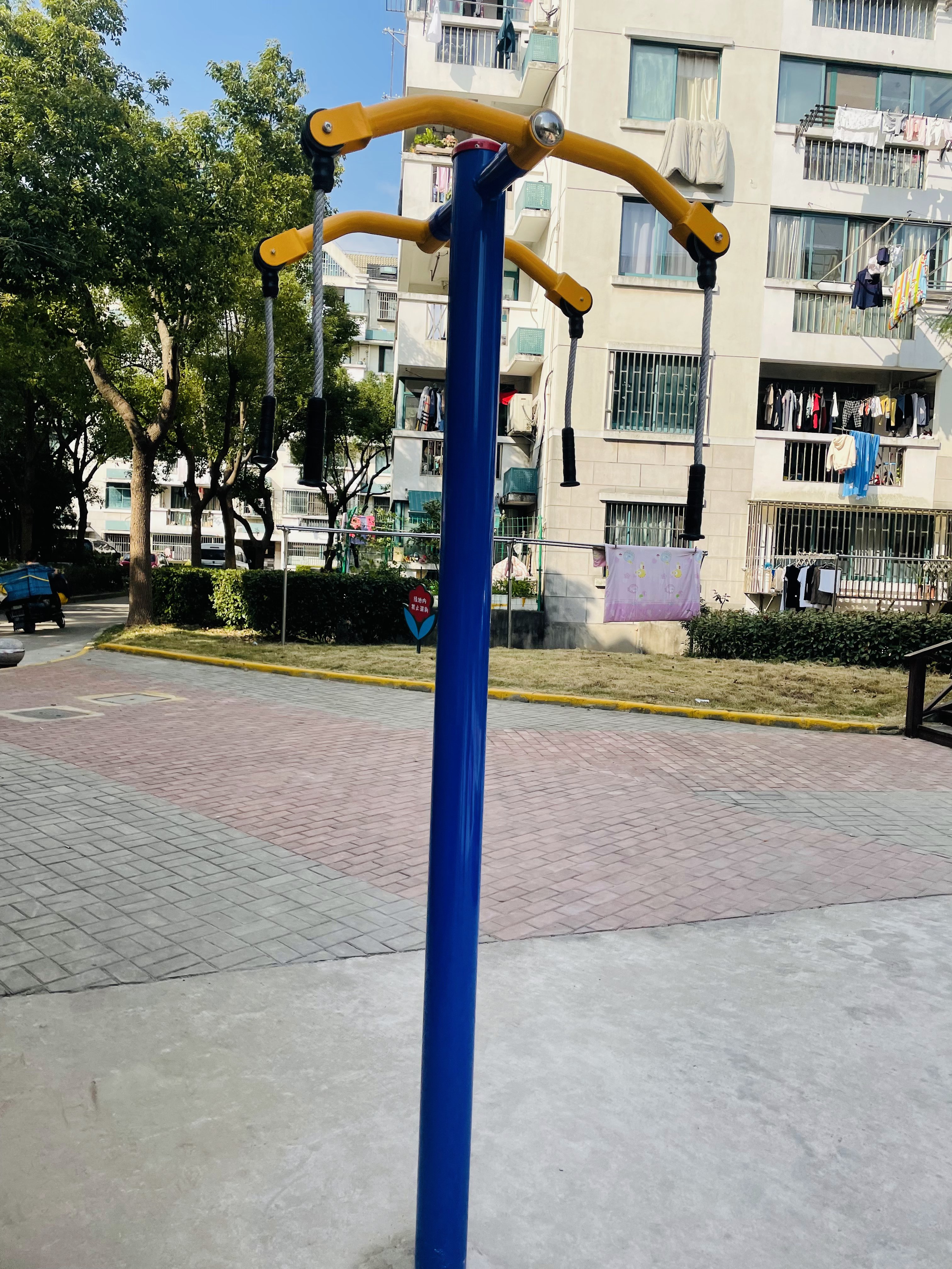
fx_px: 953
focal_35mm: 26
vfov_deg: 67.3
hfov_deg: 53.1
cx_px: 476
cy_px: 634
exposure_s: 1/1984
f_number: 1.6
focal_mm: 4.2
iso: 32
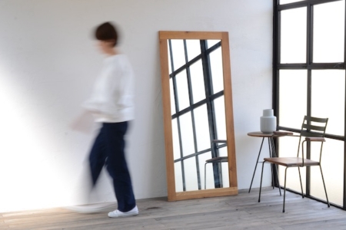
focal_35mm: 60
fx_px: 577
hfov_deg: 33.4
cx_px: 173
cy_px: 115
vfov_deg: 22.6
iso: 100
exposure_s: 1/10
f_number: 14
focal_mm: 40
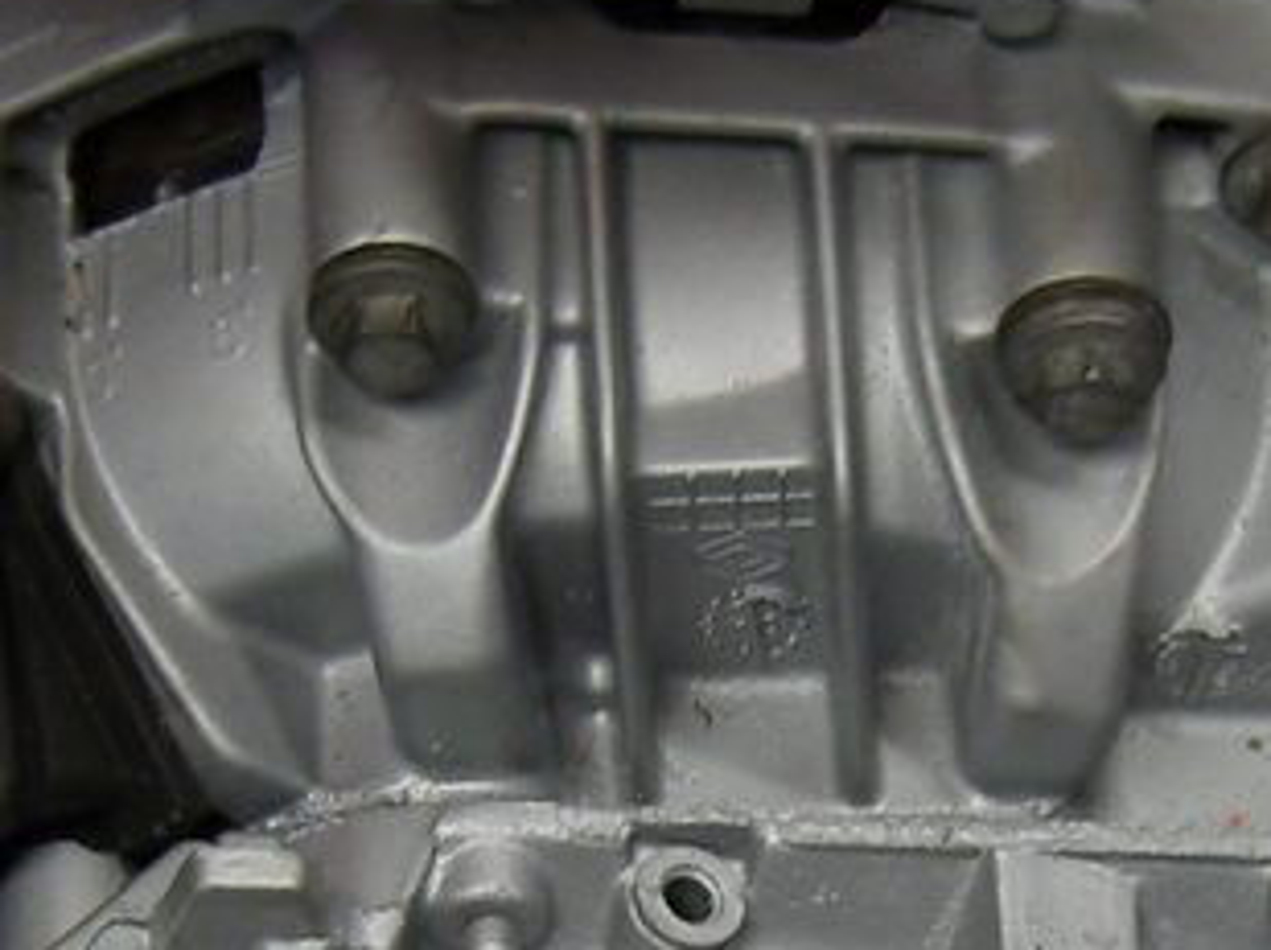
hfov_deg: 14.0
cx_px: 921
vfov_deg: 10.4
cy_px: 958
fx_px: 5171
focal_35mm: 141
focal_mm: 7.3
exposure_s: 1/40
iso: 125
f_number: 2.8
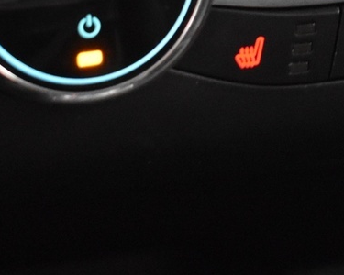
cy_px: -101
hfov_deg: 9.2
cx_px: 433
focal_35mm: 207
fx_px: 2107
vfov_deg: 7.4
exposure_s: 1/8
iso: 3200
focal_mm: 34
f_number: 4.5
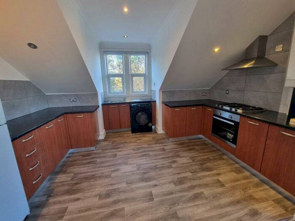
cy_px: 110
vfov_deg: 89.9
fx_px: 111
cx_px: 148
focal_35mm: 13
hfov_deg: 106.2
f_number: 2.2
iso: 160
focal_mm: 2.2
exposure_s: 1/50
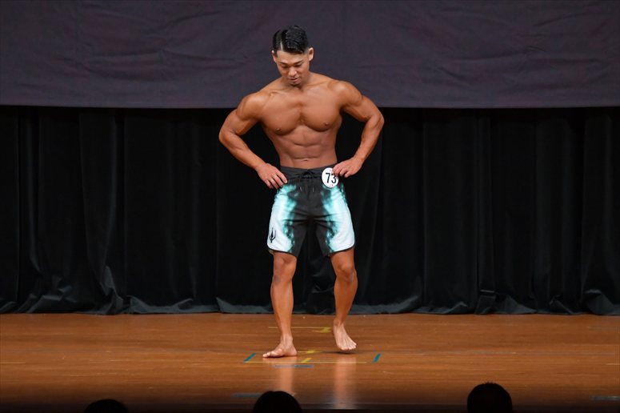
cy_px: 206
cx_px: 310
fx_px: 4906
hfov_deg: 7.2
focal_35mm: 285
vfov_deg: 4.8
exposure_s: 1/400
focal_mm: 190
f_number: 5.6
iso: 4000
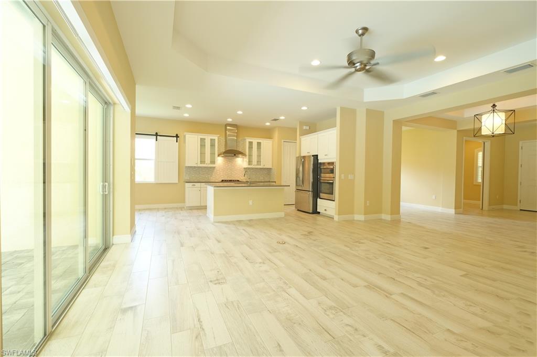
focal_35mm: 15
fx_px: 224
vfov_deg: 77.3
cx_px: 268
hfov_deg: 100.4
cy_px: 178
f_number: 4
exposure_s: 1/15
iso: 320
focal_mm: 10
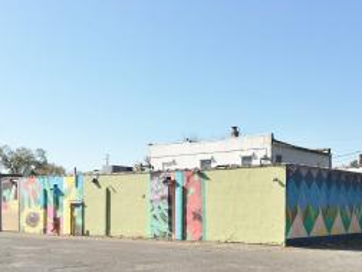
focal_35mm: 46
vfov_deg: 31.0
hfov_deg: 41.2
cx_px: 191
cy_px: 203
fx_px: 481
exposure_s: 1/2079
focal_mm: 4.15
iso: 25
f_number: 2.2
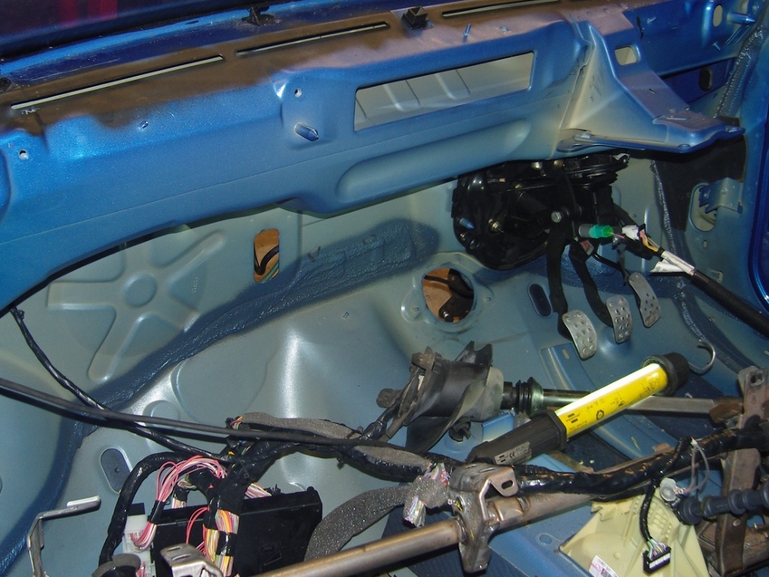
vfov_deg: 35.1
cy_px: 255
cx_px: 379
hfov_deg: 45.8
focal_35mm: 41
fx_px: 911
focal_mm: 7.3
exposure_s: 1/40
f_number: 2.8
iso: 100
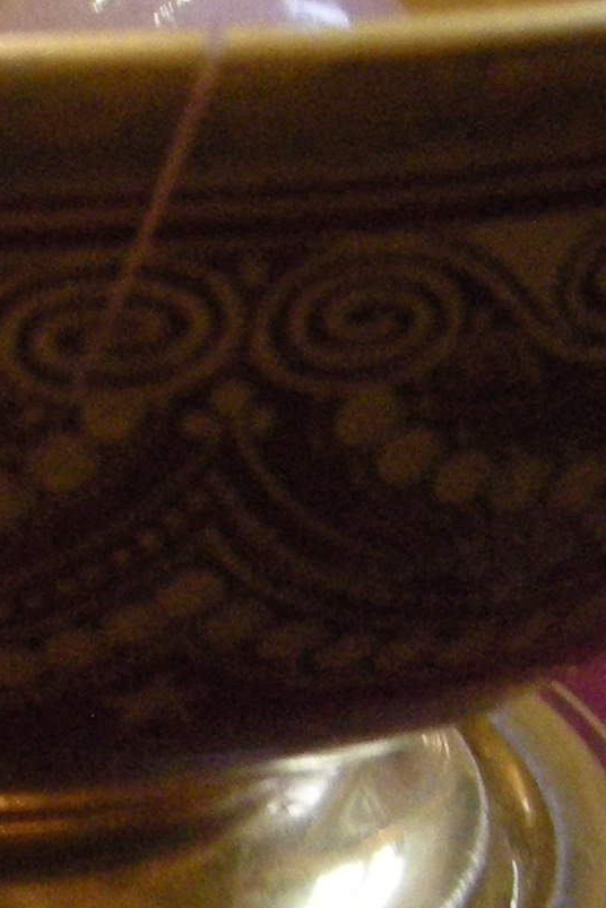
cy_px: 319
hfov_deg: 7.9
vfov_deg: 12.1
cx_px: -338
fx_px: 4288
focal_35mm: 170
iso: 455
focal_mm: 7.5
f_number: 2.7
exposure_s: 1/8
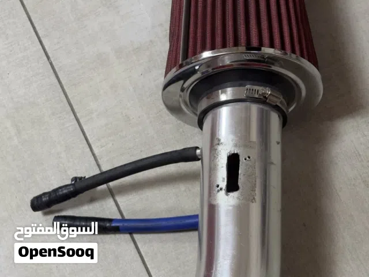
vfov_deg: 30.3
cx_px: 184
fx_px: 512
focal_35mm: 48
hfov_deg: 39.7
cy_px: 138
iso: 250
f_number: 1.78
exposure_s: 1/60
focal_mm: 6.86
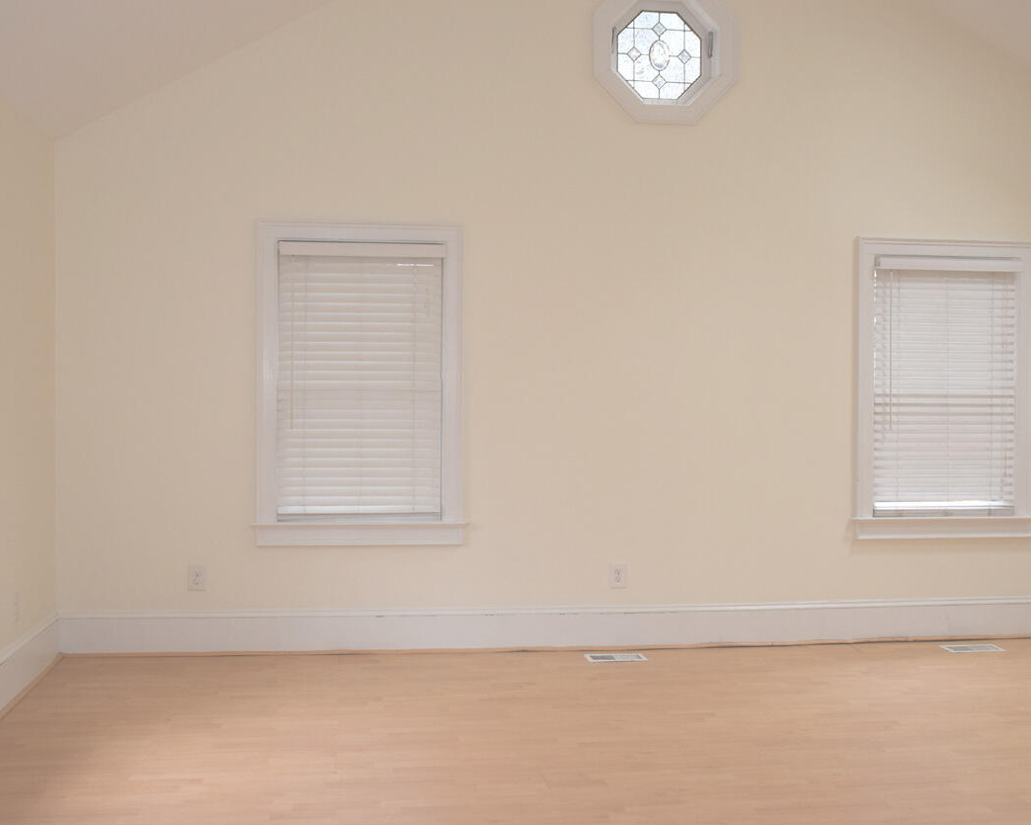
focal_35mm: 38
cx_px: 497
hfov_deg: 47.9
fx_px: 1159
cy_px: 416
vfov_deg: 39.2
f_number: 4
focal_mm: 22
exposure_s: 1/60
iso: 900
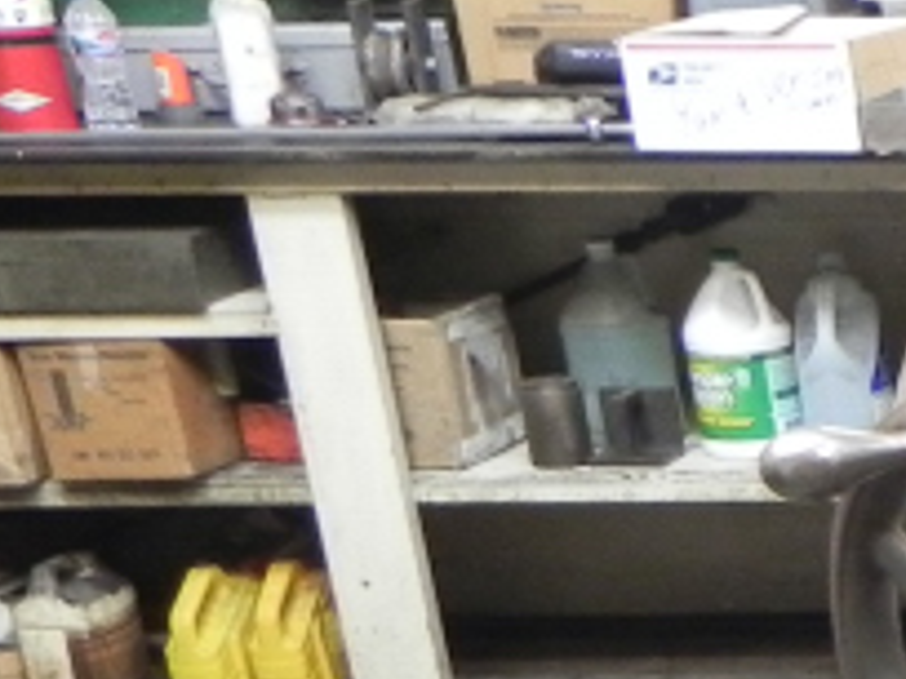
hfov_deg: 13.8
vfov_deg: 11.9
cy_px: 1158
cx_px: 1919
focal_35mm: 116
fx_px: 3036
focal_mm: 4.6
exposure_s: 1/30
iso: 291
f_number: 2.8
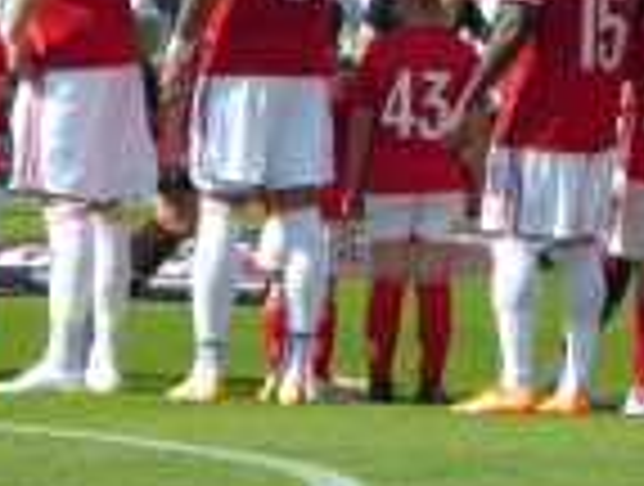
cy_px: -58
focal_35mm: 1011
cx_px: -198
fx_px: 18856
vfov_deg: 1.5
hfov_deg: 2.0
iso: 80
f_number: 5.9
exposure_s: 1/250
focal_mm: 57.7
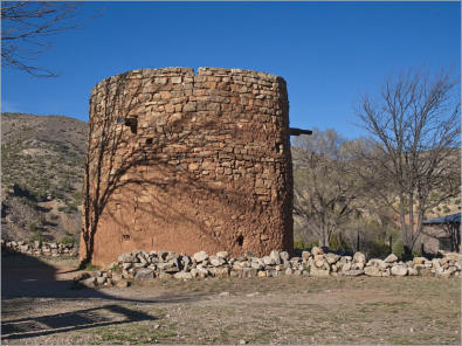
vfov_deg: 27.0
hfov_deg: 35.6
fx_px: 720
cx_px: 231
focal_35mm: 54
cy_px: 173
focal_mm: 27
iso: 200
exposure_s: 1/400
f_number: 10
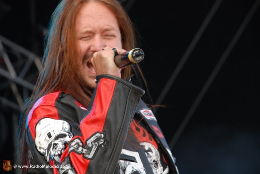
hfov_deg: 10.1
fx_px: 1464
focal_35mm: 202
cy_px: 87
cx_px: 130
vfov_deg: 6.8
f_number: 5.6
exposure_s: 1/60
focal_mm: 135
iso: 200
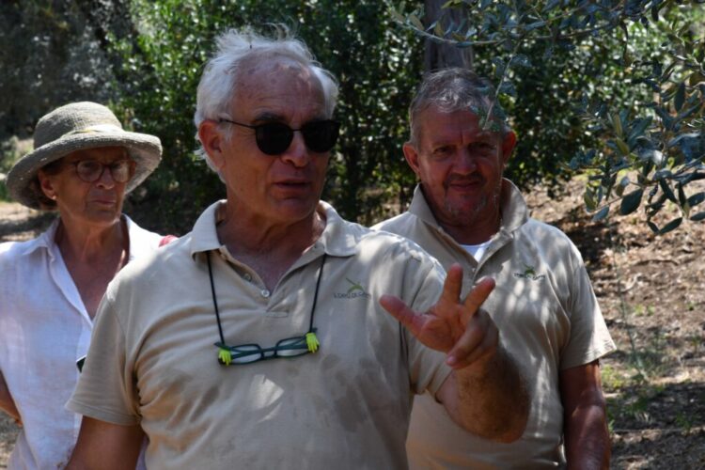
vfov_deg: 11.4
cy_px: 235
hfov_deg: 17.1
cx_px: 352
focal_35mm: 120
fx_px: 2350
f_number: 13
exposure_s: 1/125
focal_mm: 100
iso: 250
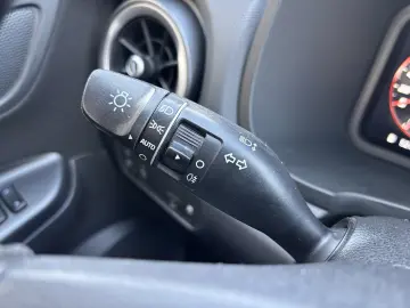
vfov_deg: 53.1
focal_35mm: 26
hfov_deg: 67.3
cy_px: 154
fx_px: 308
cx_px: 205
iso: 160
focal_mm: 5.96
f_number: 1.6
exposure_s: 1/60
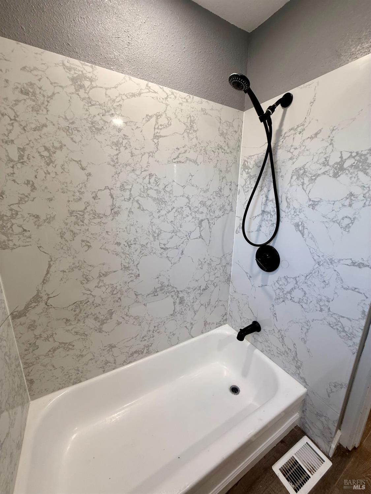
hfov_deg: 85.7
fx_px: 200
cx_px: 186
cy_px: 247
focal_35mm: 14
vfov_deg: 102.1
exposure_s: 1/120
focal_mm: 2.22
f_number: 2.2
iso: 125
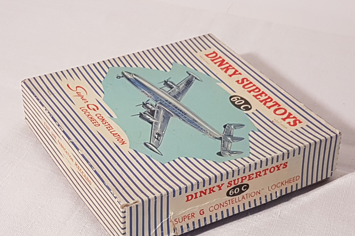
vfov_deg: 41.0
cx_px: 185
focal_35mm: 32
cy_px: 138
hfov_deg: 58.7
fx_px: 316
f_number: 1.7
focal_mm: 4.2
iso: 100
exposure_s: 1/50
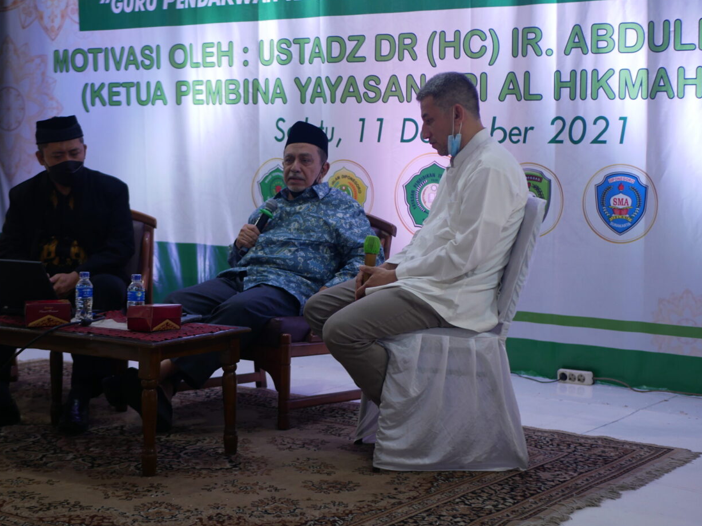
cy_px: 217
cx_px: 299
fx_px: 1258
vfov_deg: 23.6
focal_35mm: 62
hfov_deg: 31.1
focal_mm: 25
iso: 200
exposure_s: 1/160
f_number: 2
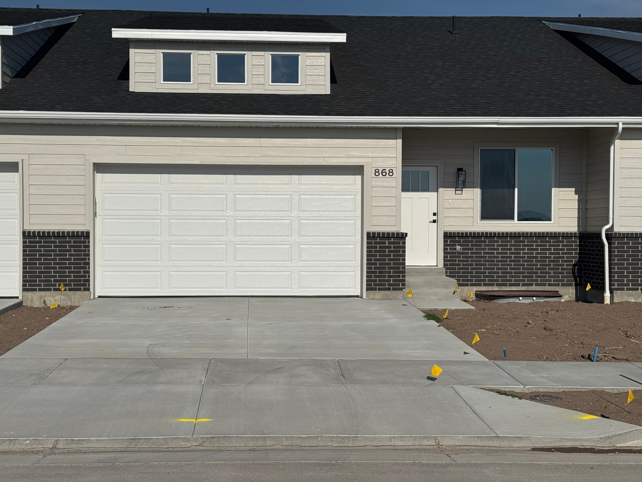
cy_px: 241
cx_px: 313
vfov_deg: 28.0
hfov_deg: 36.8
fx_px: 965
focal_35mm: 52
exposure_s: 1/15385
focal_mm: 6.76
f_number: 1.78
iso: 50
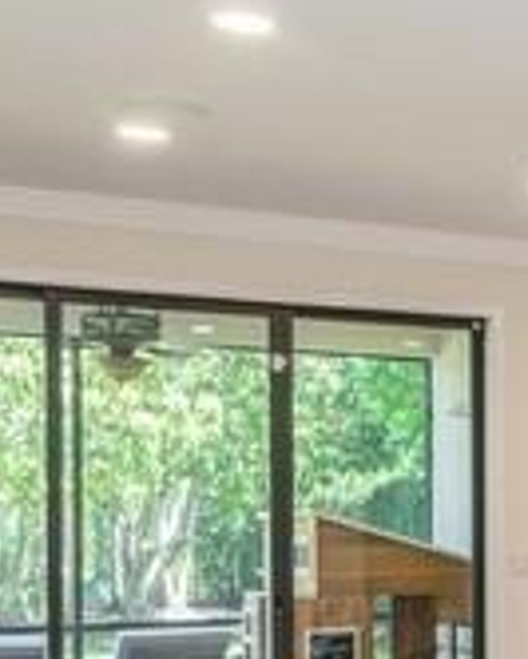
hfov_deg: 16.9
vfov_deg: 24.4
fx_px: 1503
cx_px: 917
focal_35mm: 77
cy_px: 514
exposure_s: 1/8
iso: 200
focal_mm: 17
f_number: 8
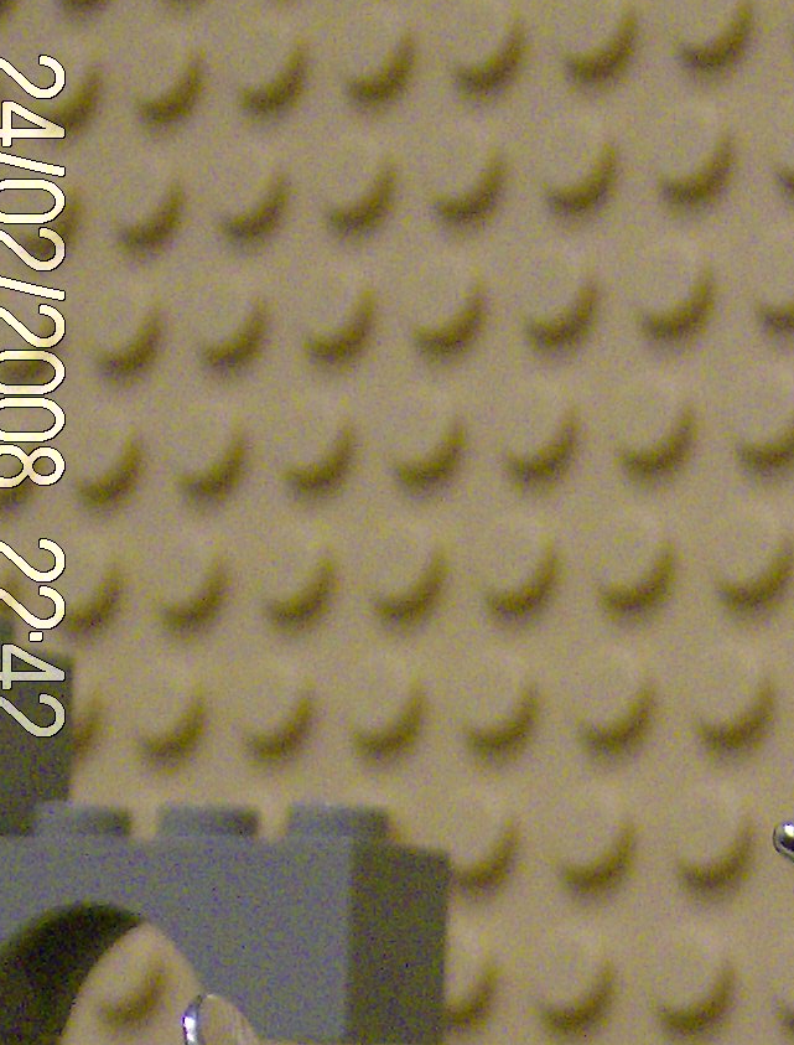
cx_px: 1040
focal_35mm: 186
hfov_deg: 8.0
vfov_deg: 10.2
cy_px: 1581
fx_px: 5639
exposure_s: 1/7.31
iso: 200
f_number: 3.4
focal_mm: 9.3
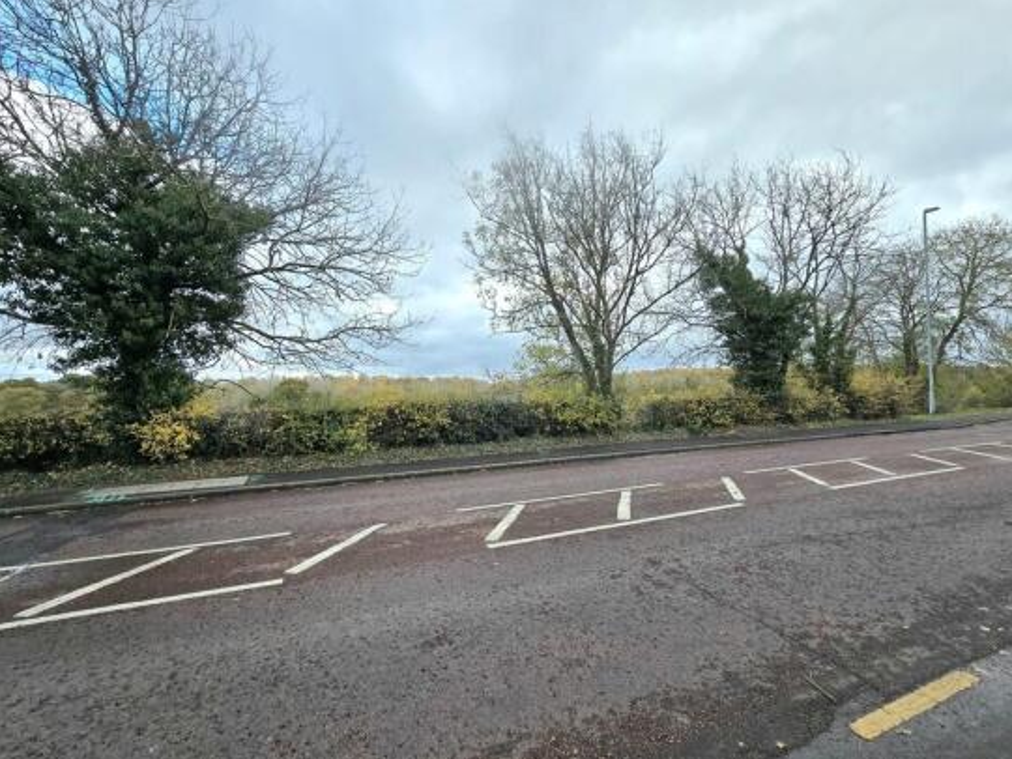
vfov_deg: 85.7
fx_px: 409
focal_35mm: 14
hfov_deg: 102.0
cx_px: 484
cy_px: 373
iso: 50
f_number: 2.2
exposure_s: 1/556
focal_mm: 2.2
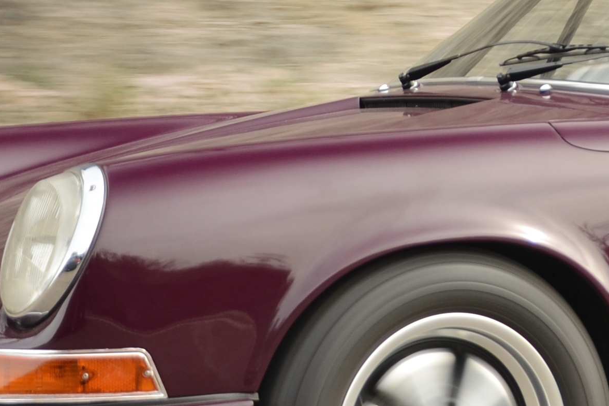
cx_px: 669
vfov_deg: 8.4
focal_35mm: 163
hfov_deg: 12.4
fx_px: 2756
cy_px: 165
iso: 160
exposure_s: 1/100
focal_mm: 26
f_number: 4
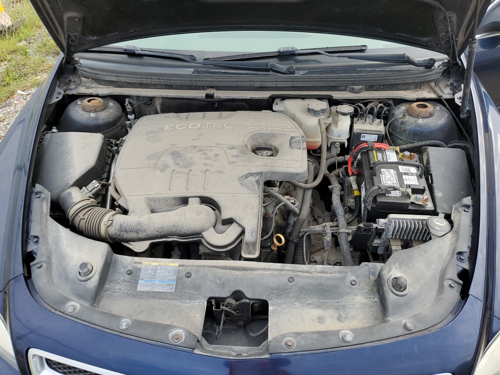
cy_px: 188
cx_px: 250
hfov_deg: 67.3
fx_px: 376
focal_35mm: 26
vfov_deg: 53.1
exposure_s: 1/476
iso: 50
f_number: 1.5
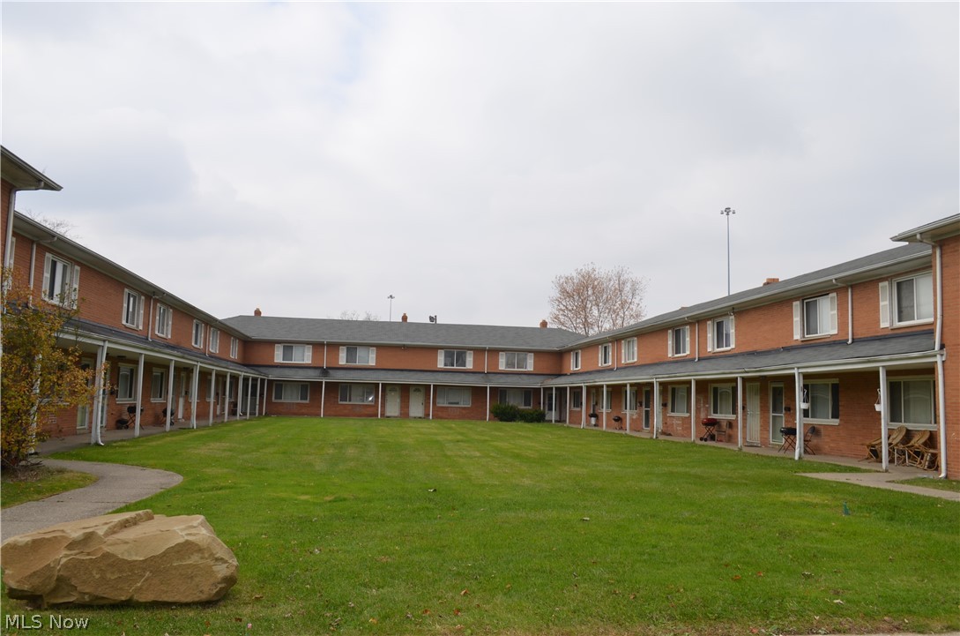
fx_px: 798
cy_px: 318
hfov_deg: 62.0
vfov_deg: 43.4
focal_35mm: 30
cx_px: 480
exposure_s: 1/200
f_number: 8
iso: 100
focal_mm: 20
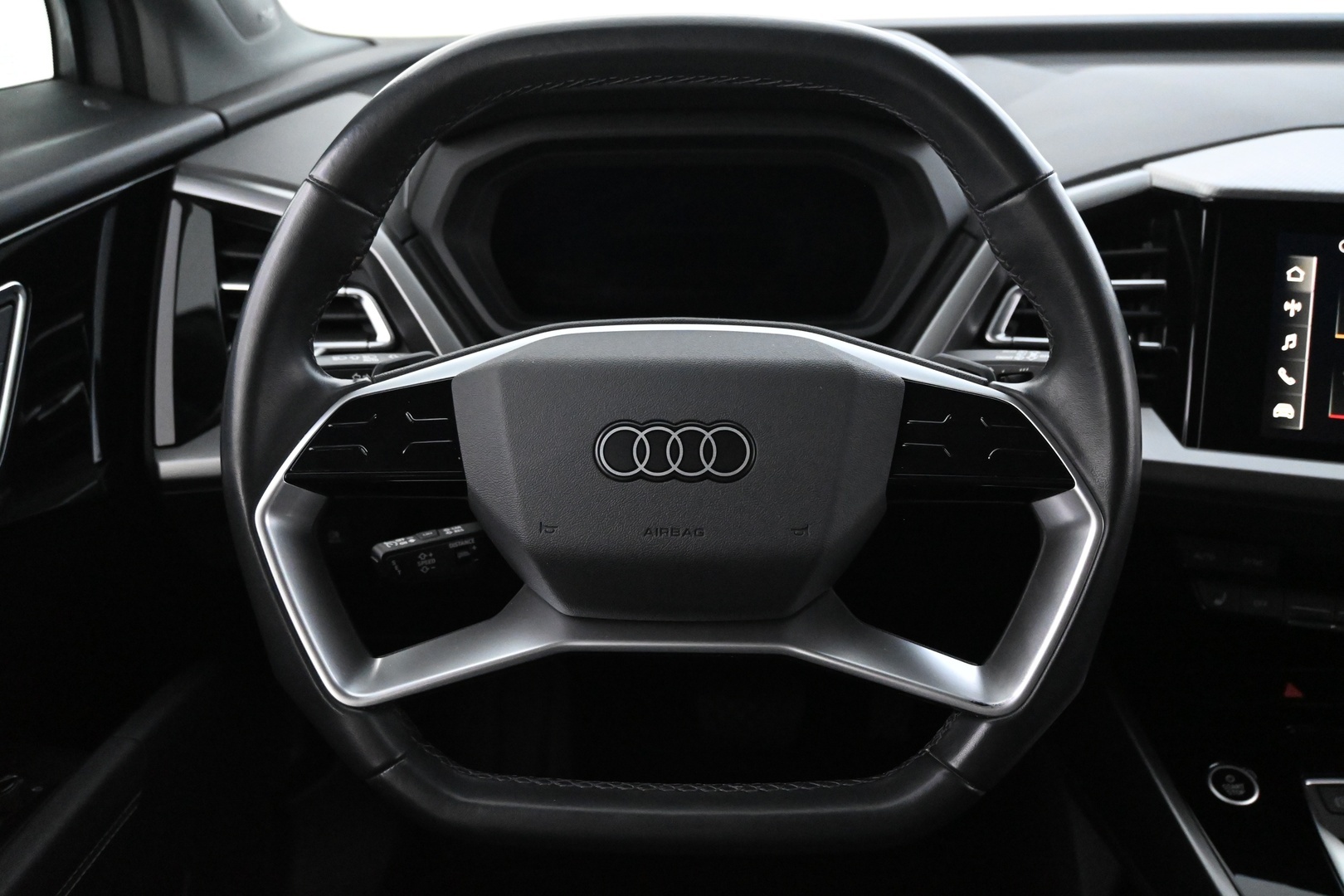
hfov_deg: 59.5
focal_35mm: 32
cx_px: 672
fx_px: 1176
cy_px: 448
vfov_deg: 41.7
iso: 6400
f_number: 4
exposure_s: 1/30
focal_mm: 21
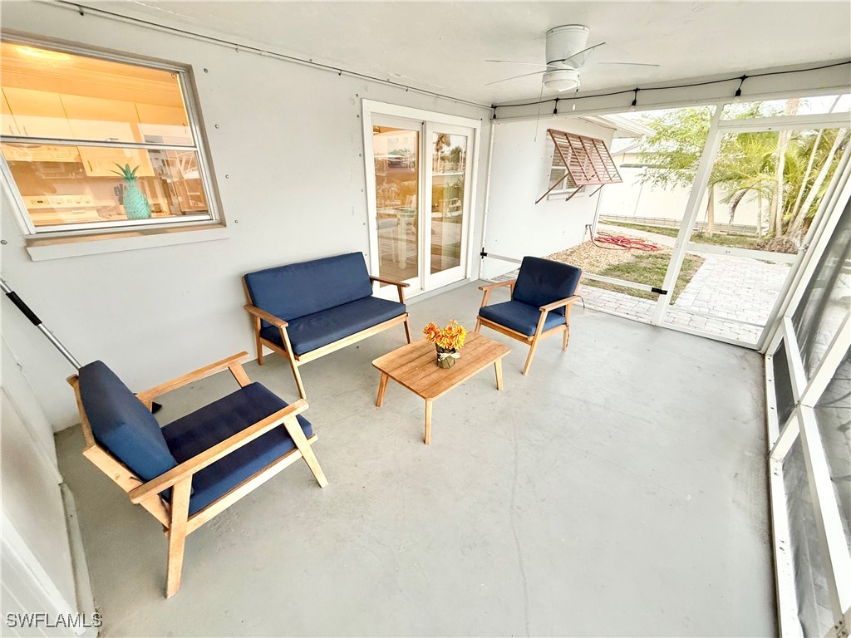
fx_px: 344
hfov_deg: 102.1
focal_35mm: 14
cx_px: 426
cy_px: 319
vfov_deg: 85.7
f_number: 2.2
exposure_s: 1/120
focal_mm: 2.22
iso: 320
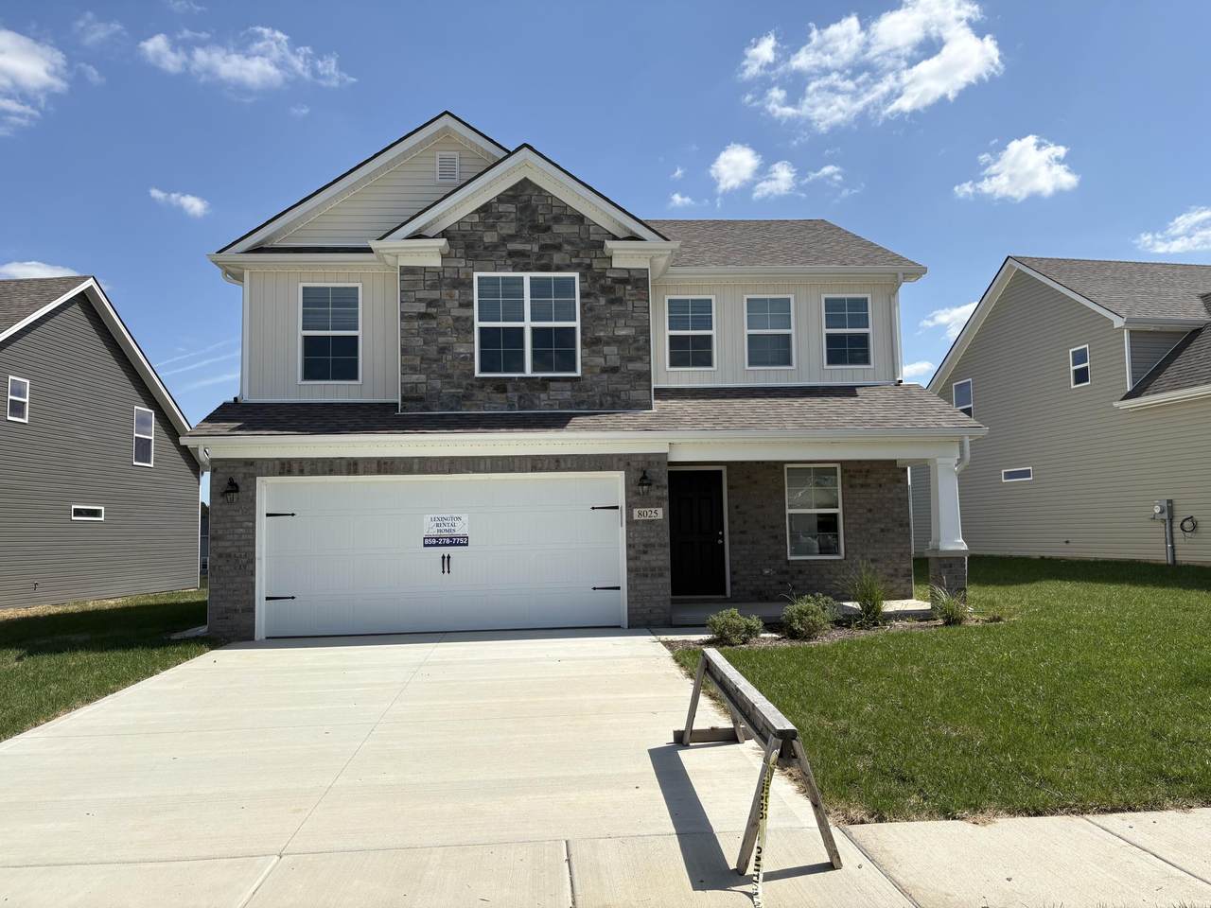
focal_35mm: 26
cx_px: 606
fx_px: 910
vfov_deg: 53.1
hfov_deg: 67.3
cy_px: 454
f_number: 1.6
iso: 50
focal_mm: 5.96
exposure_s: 1/4950
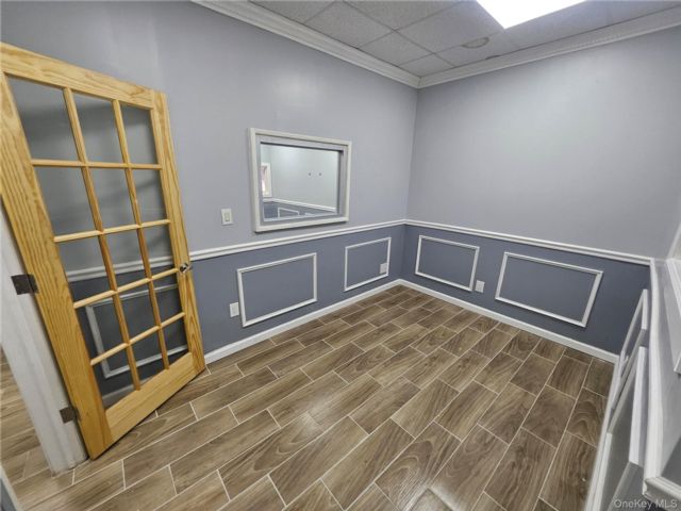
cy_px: 256
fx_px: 256
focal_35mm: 13
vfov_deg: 89.9
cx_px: 340
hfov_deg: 106.2
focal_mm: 1.7
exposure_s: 1/60
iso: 100
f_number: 2.2
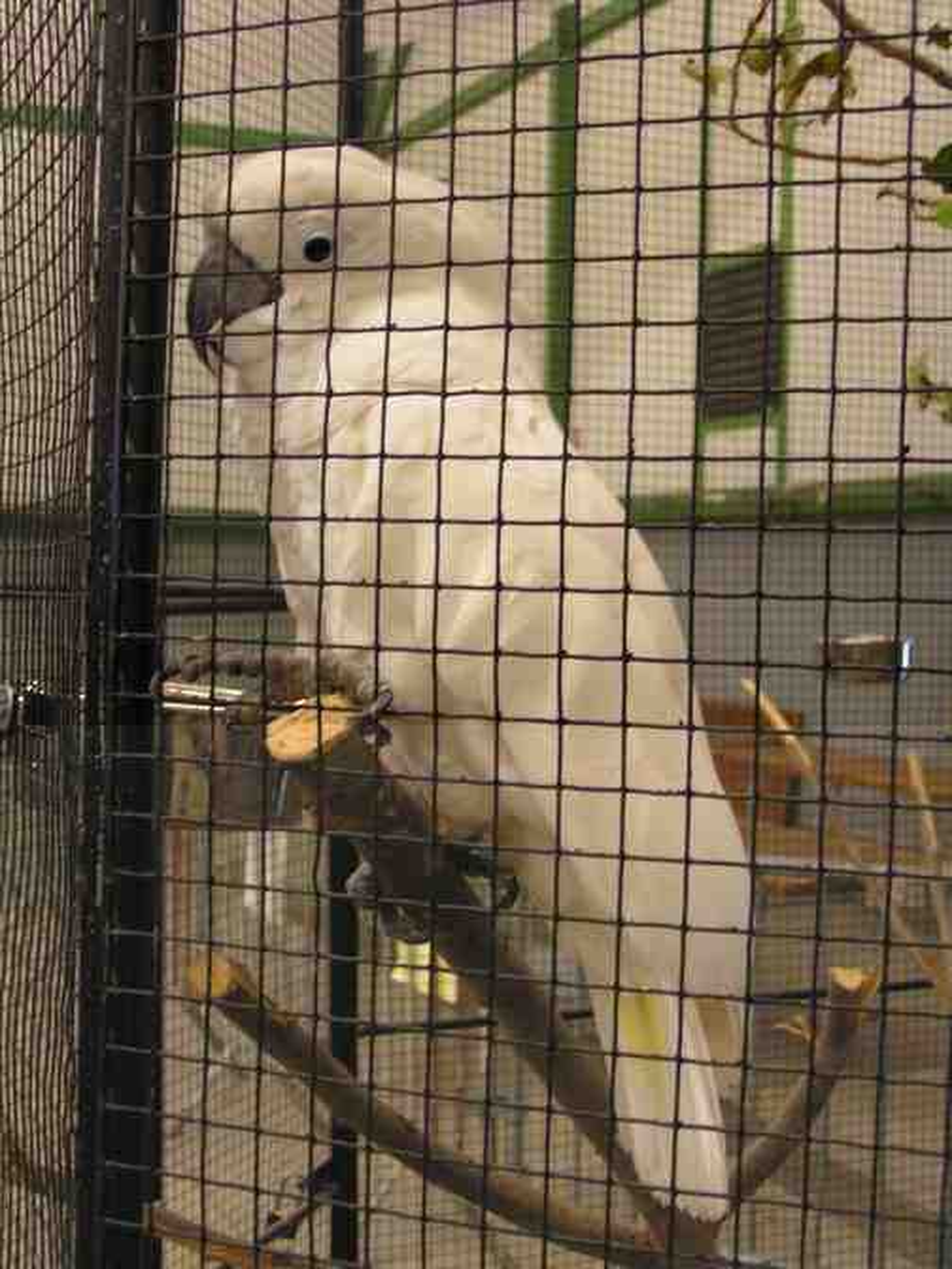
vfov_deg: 37.5
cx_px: 476
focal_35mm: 51
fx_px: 1870
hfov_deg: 28.6
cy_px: 634
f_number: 3.2
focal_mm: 8.6
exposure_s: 1/13
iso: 200
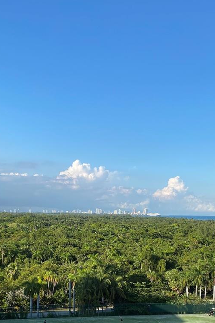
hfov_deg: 31.1
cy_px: 234
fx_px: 385
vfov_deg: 44.2
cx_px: 91
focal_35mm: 43
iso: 32
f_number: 1.8
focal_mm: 4.25
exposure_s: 1/2463
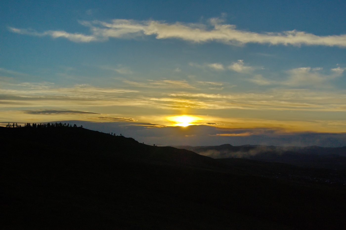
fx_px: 504
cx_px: 173
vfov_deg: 25.7
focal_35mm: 52
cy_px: 115
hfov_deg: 37.9
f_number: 8
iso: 400
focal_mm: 35
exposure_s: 1/4000
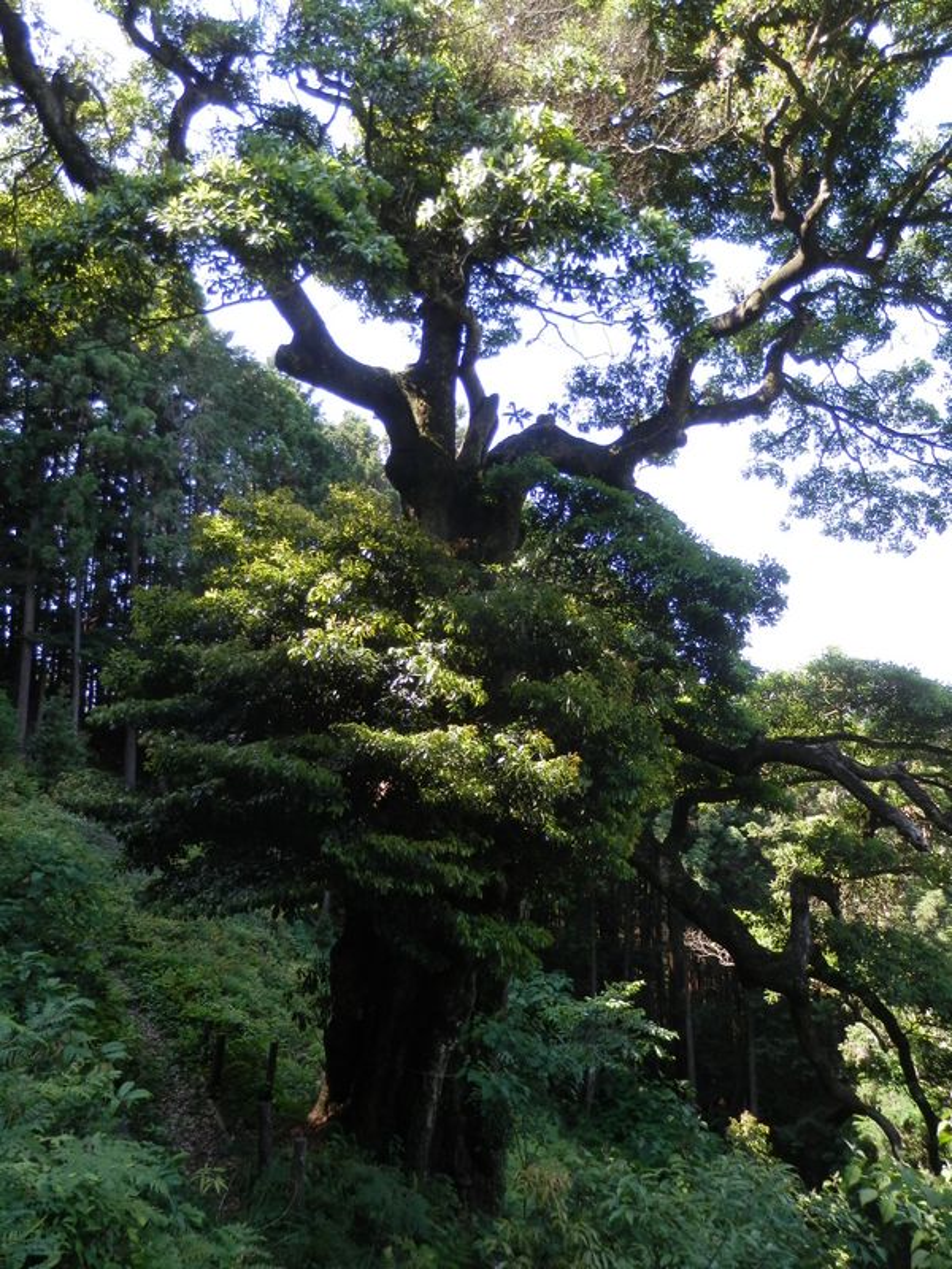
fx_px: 917
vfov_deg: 69.4
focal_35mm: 25
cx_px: 476
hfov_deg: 54.9
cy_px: 634
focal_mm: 4.5
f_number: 3
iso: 80
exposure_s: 1/100
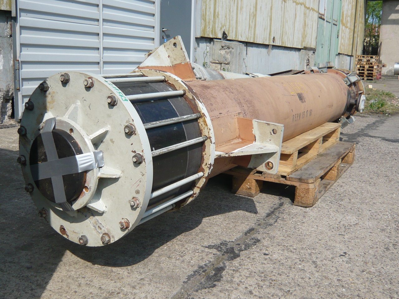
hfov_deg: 50.1
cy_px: 150
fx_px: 426
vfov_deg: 38.7
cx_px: 200
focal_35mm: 37
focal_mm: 4.6
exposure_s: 1/200
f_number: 8
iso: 100
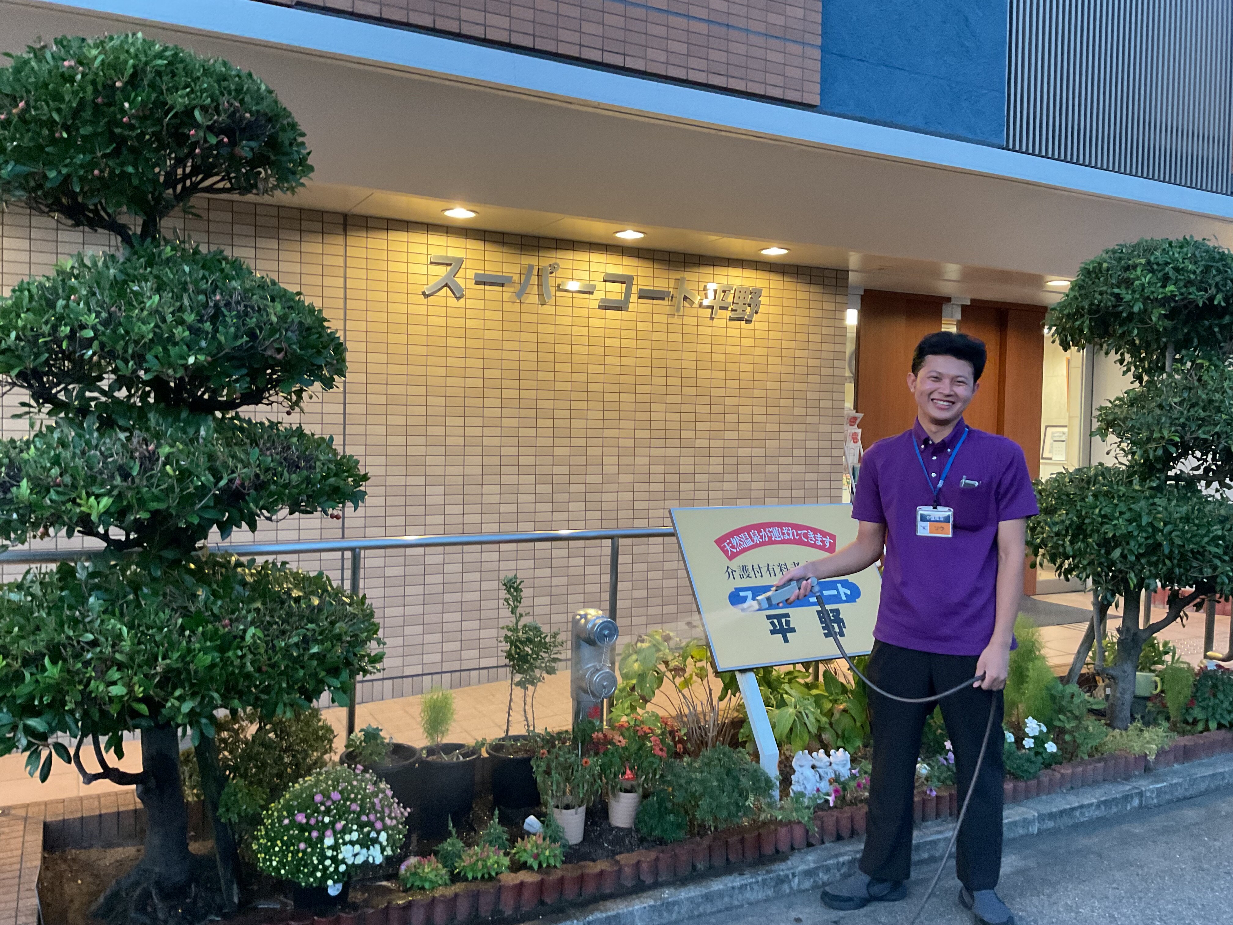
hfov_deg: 61.7
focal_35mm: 29
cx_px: 616
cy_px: 462
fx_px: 1033
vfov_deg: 48.2
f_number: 1.8
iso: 250
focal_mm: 3
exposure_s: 1/40
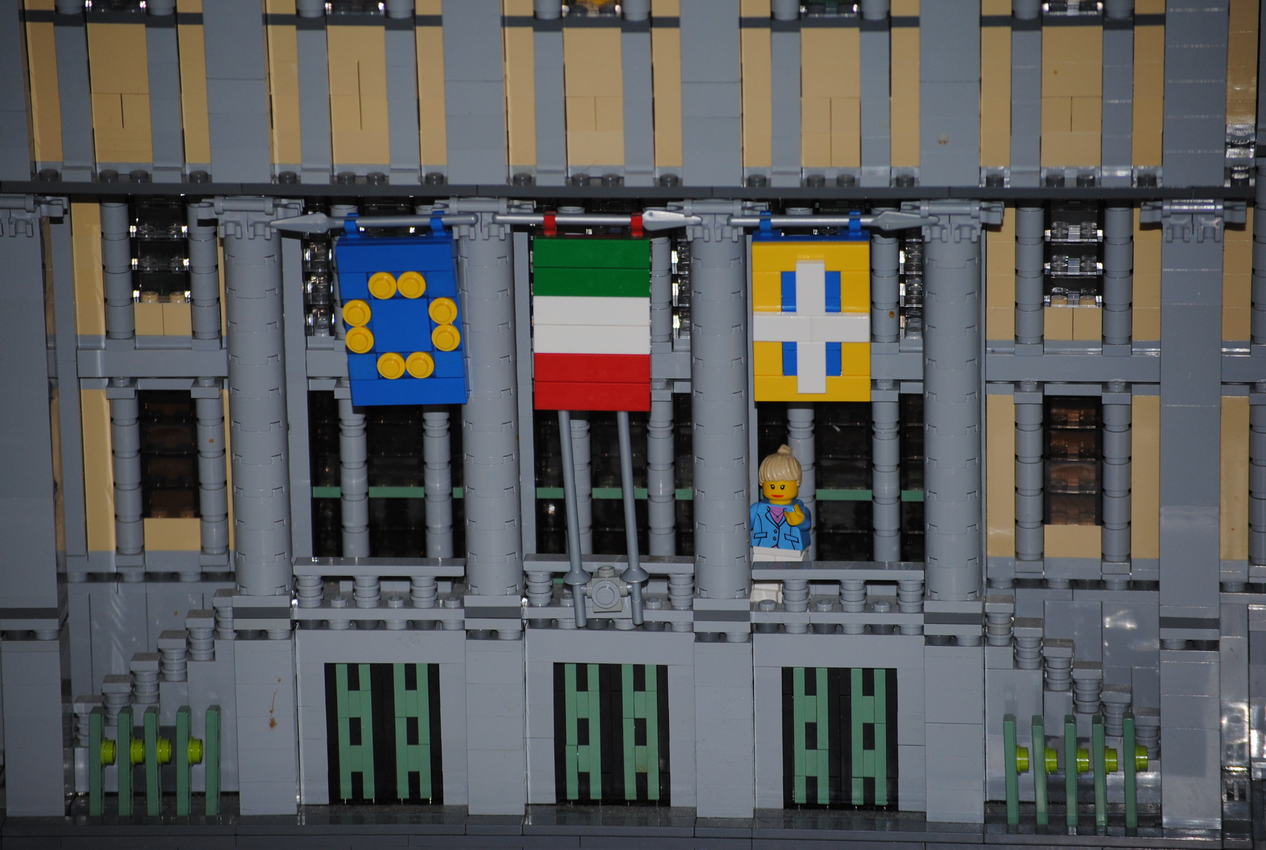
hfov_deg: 13.0
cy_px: 425
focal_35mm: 158
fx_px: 5550
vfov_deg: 8.8
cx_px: 633
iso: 200
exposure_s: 1/60
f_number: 4.5
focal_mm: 105
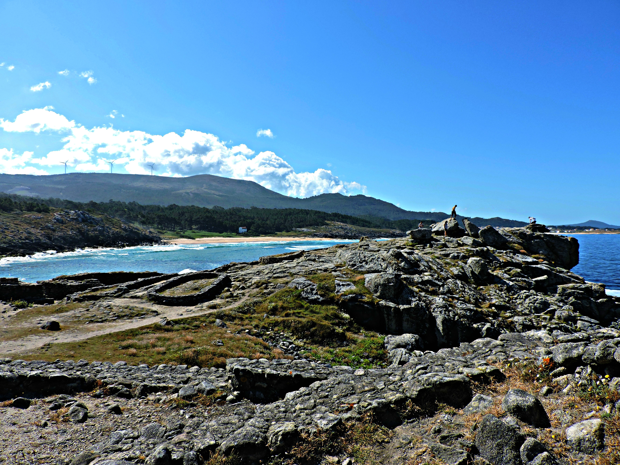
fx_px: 430
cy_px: 232
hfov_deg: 71.6
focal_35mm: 24
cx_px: 310
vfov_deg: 56.8
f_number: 3.3
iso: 100
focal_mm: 4.3
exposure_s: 1/1250
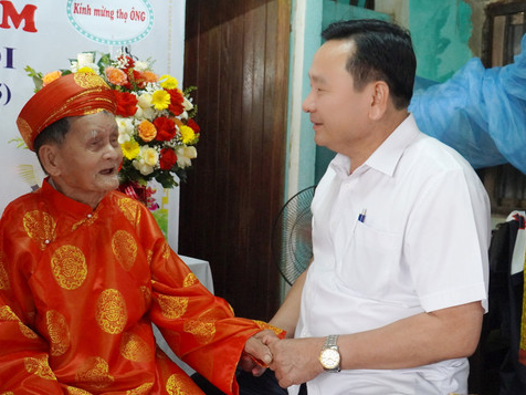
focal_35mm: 36
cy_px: 197
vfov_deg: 39.7
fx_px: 547
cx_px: 241
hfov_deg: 51.3
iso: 6400
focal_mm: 22
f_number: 4
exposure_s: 1/160
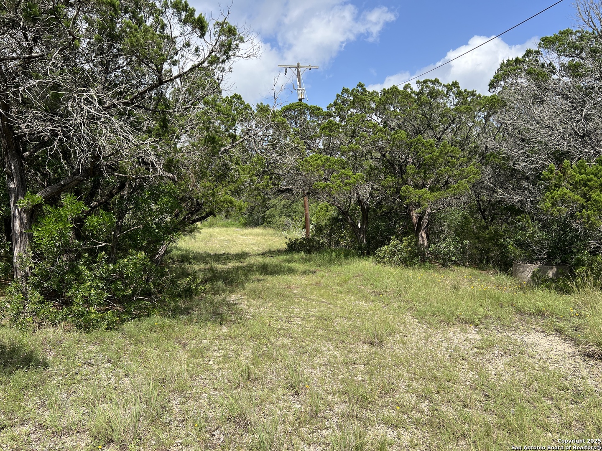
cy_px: 226
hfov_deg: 67.3
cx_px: 301
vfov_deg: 53.1
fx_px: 452
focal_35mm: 26
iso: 50
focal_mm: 5.7
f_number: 1.5
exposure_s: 1/3165
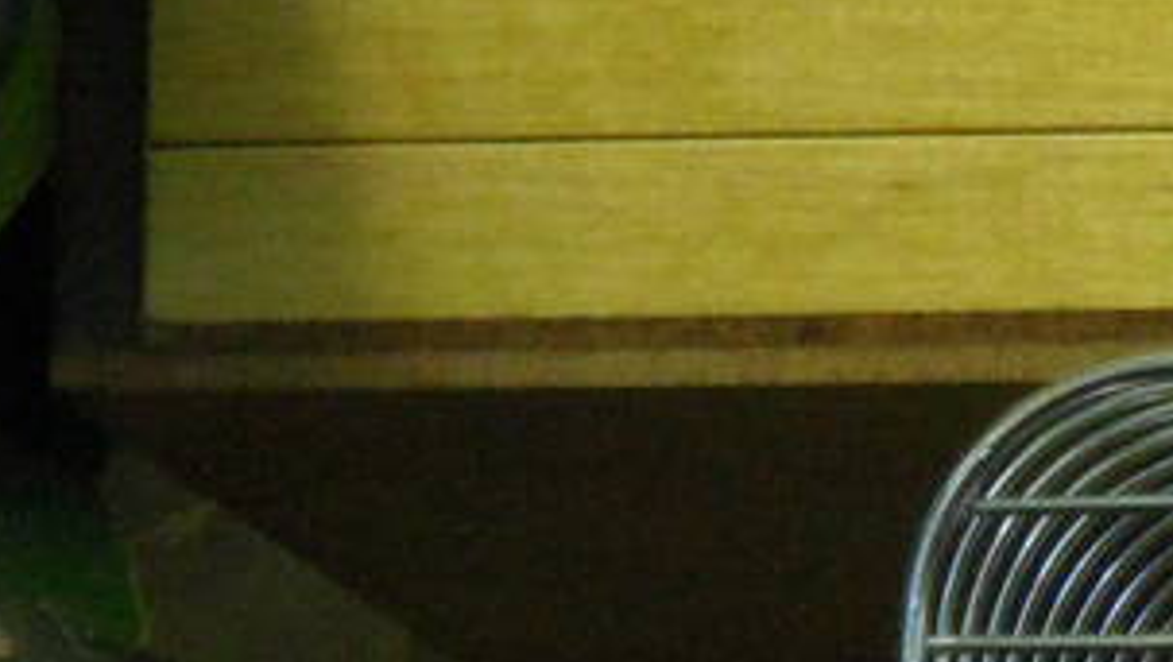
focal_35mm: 575
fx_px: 17899
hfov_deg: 3.7
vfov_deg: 2.1
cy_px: -883
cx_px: 3004
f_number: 4.4
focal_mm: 16.3
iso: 200
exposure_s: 1/20
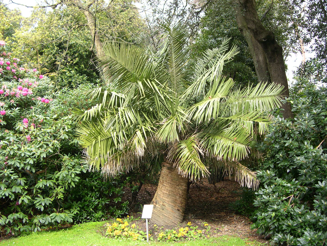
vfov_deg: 37.7
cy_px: 123
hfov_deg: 49.0
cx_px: 164
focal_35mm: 38
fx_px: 359
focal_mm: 8
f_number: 2.8
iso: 100
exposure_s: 1/137
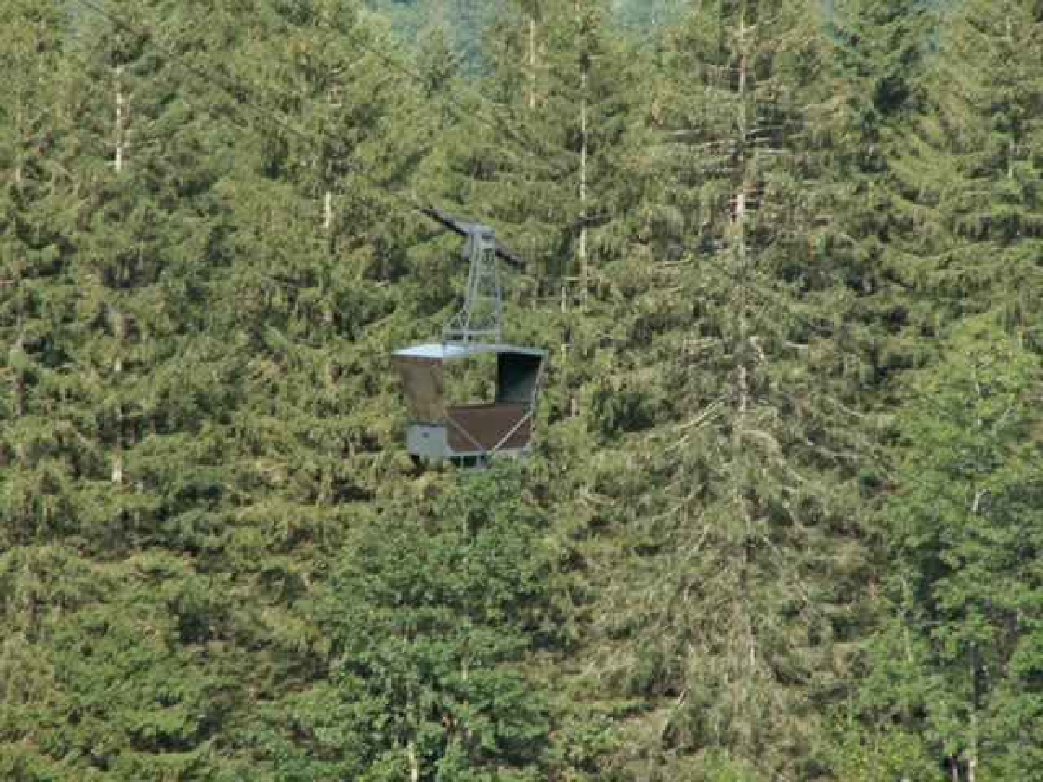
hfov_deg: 4.7
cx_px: 522
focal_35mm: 420
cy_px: 391
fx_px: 12655
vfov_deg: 3.5
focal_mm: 69.45
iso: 50
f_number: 4.5
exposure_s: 1/100
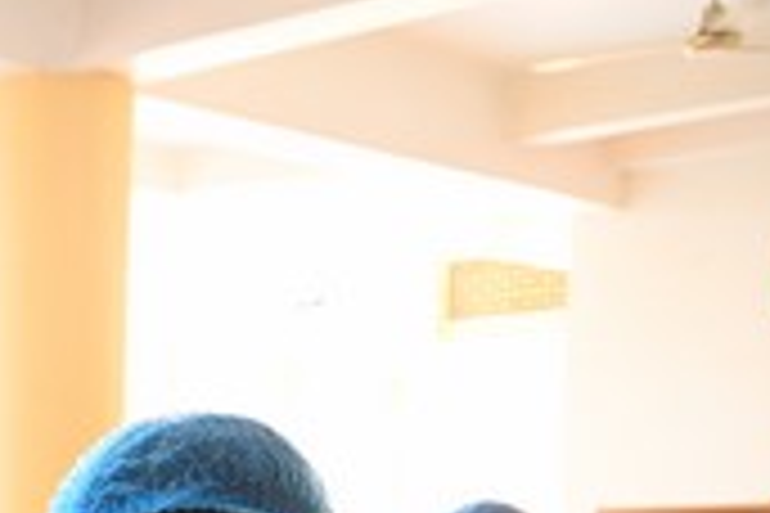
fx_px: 1946
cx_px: -450
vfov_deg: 13.7
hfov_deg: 19.1
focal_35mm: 91
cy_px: 882
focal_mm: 24
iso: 2000
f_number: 4
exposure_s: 1/160
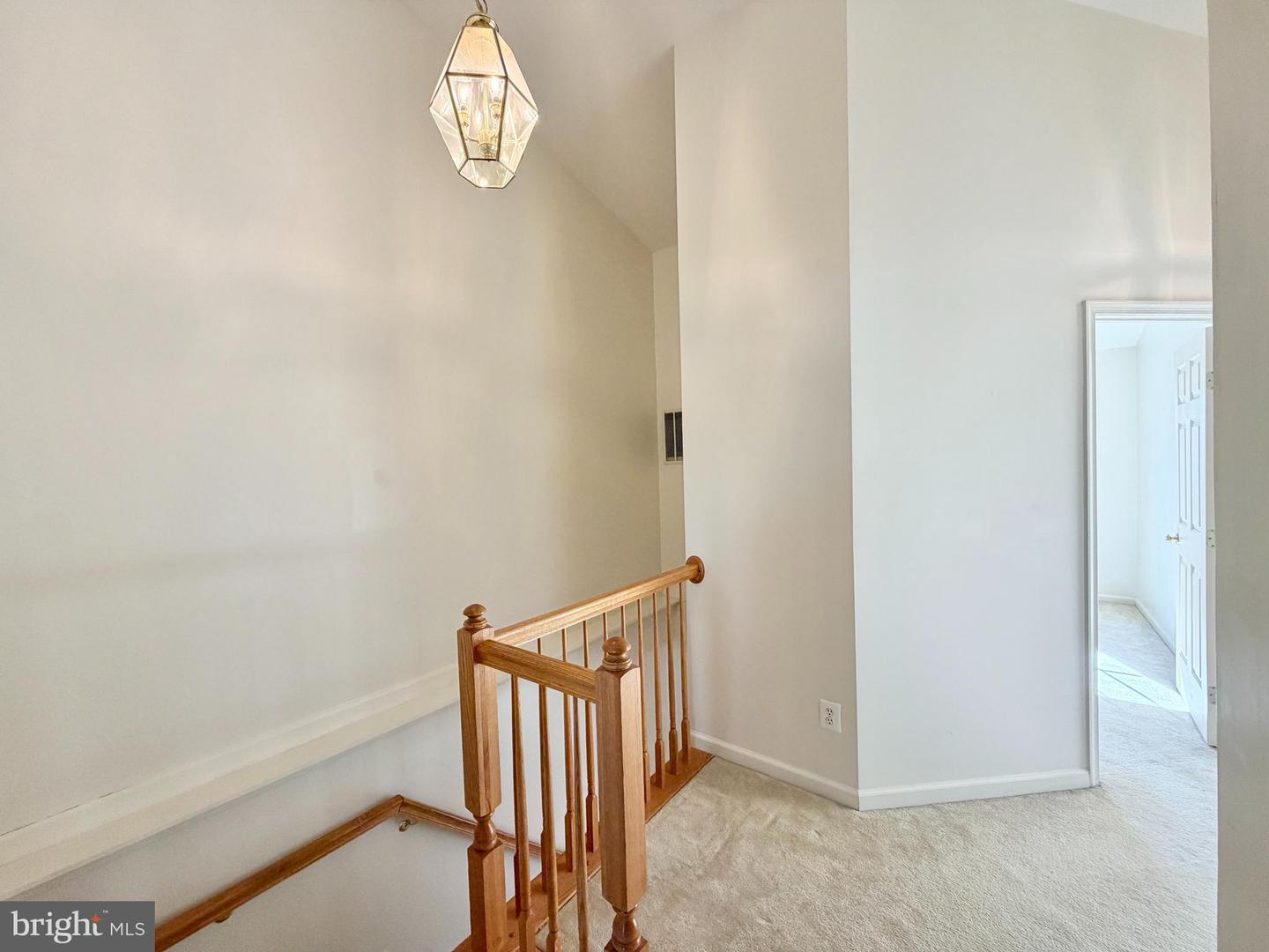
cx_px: 634
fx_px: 513
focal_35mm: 14
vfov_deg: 85.7
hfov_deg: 102.1
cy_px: 476
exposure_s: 1/120
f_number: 2.2
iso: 125
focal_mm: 2.22
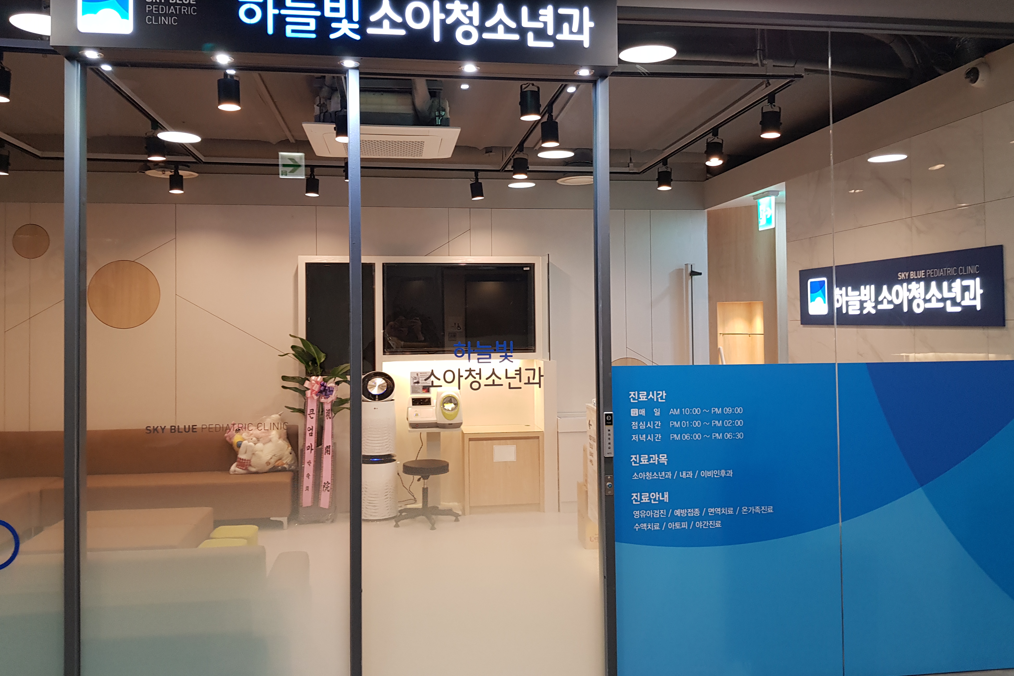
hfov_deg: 65.5
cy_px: 293
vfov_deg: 46.3
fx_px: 789
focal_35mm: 28
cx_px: 521
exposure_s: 1/60
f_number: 1.7
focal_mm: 4.3
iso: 125
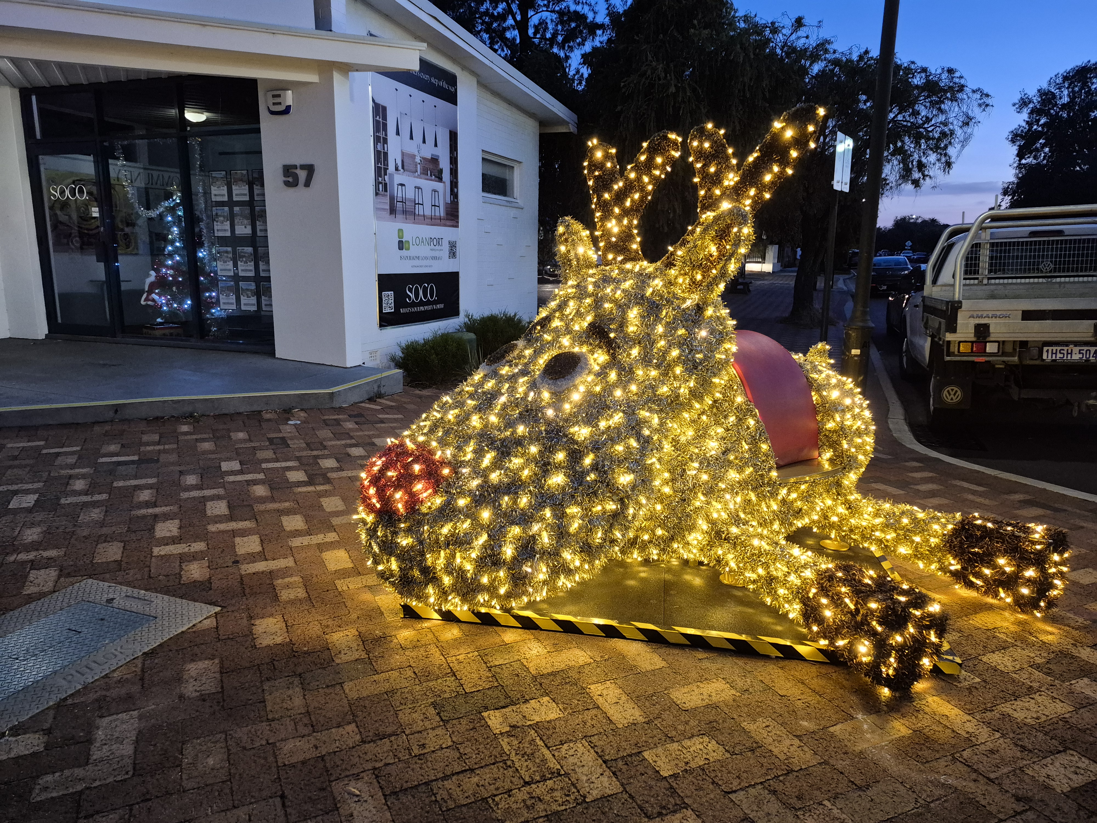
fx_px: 729
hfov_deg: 73.9
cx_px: 548
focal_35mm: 23
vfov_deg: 58.9
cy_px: 412
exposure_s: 1/100
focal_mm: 5.4
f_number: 1.8
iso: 1250
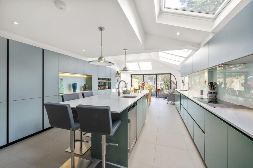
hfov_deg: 104.3
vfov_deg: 81.1
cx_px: 126
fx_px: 98
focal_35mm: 14
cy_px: 84
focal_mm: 14
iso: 200
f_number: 16
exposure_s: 1/4
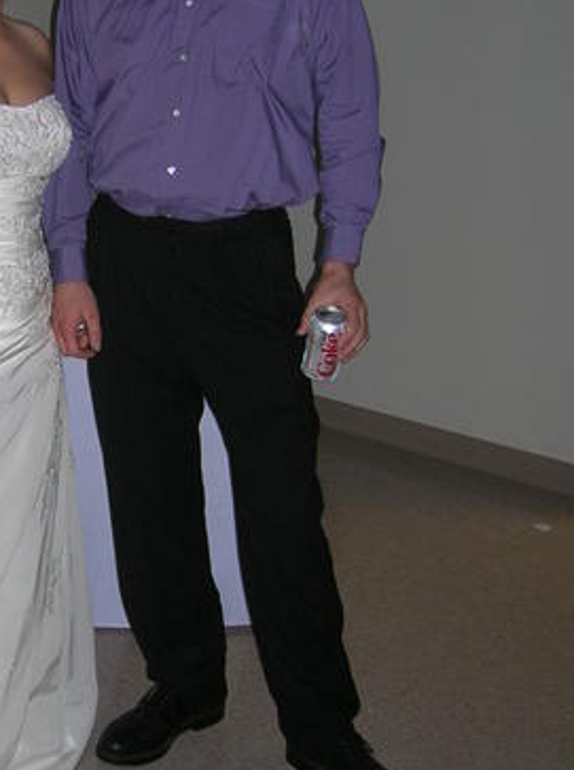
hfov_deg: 23.8
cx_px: 82
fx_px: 1330
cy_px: 265
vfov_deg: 32.0
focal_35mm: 60
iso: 65
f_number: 2.9
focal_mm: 5.7
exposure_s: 1/60.1
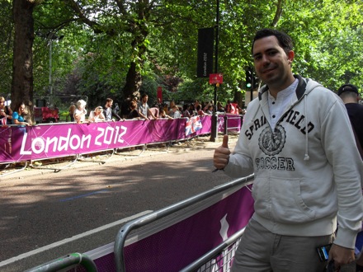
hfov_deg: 52.6
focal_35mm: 35
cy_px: 136
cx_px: 182
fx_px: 367
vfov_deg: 40.7
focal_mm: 6.3
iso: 100
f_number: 3.2
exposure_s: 1/180
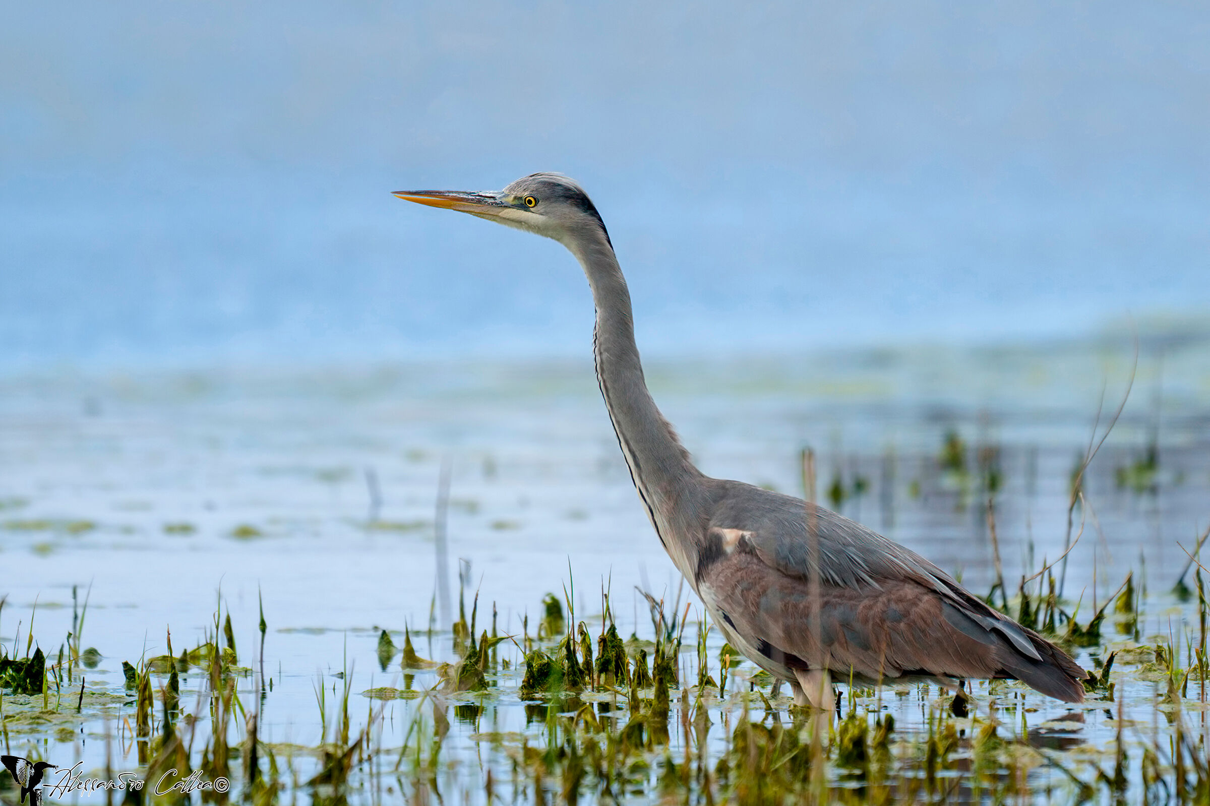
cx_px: 605
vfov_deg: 3.4
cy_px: 403
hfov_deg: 5.2
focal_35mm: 400
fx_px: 13441
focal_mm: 400
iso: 400
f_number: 5.6
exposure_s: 1/1600
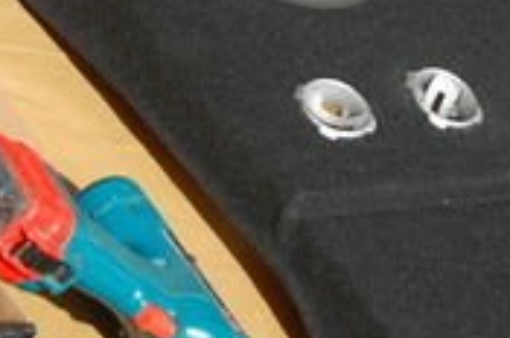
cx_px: 350
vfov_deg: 4.5
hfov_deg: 6.8
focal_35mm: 302
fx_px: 4268
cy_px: -213
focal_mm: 55
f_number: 5.6
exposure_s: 1/125
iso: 200
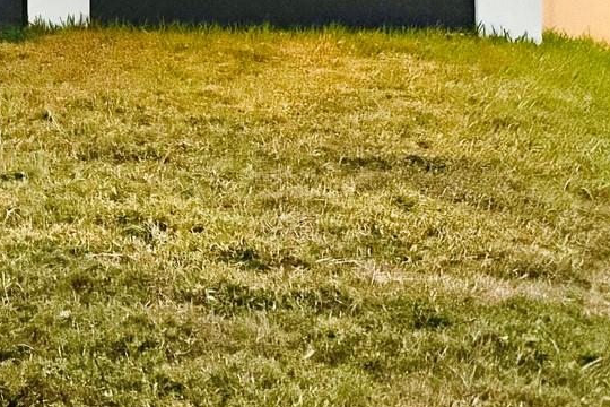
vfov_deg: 17.1
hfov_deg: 22.8
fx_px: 1254
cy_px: -156
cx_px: -278
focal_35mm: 74
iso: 800
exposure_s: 1/60
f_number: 1.78
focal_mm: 6.76
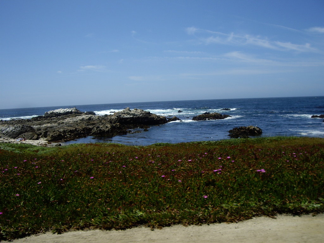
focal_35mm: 38
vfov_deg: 37.7
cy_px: 122
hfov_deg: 49.0
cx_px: 162
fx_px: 356
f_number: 4.3
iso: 50
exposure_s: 1/640
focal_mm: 6.2
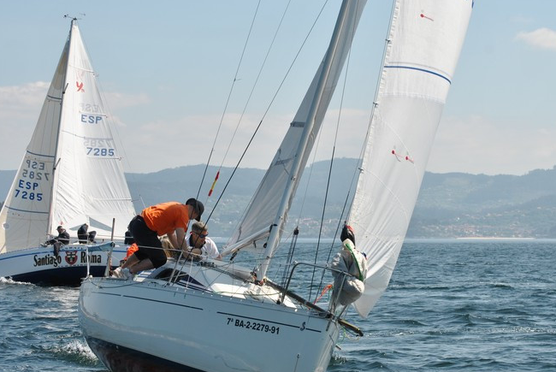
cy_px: 227
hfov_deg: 18.0
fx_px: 1758
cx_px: 277
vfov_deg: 12.1
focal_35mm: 114
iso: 100
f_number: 8
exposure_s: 1/250
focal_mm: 55
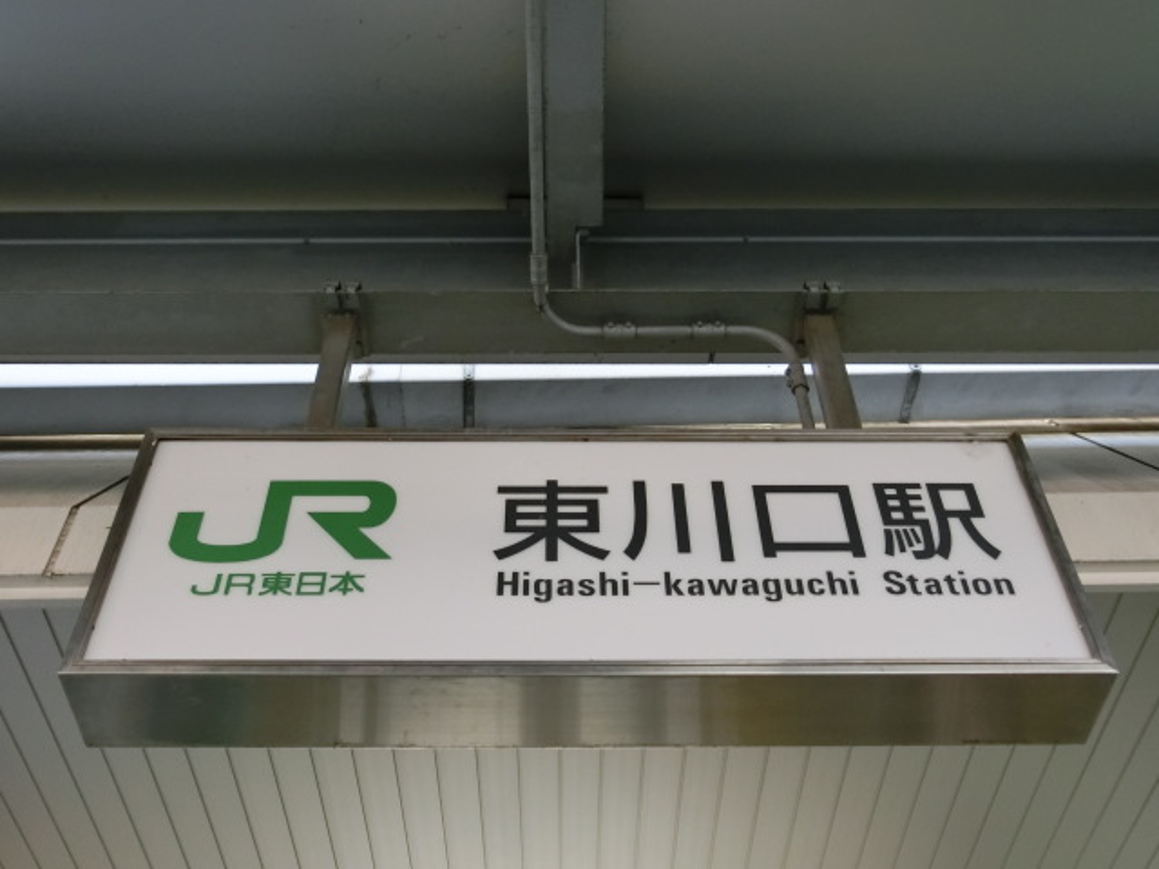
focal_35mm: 39
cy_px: 434
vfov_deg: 36.8
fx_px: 1306
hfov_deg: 47.9
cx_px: 580
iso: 250
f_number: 4.1
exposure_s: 1/125
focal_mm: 6.9
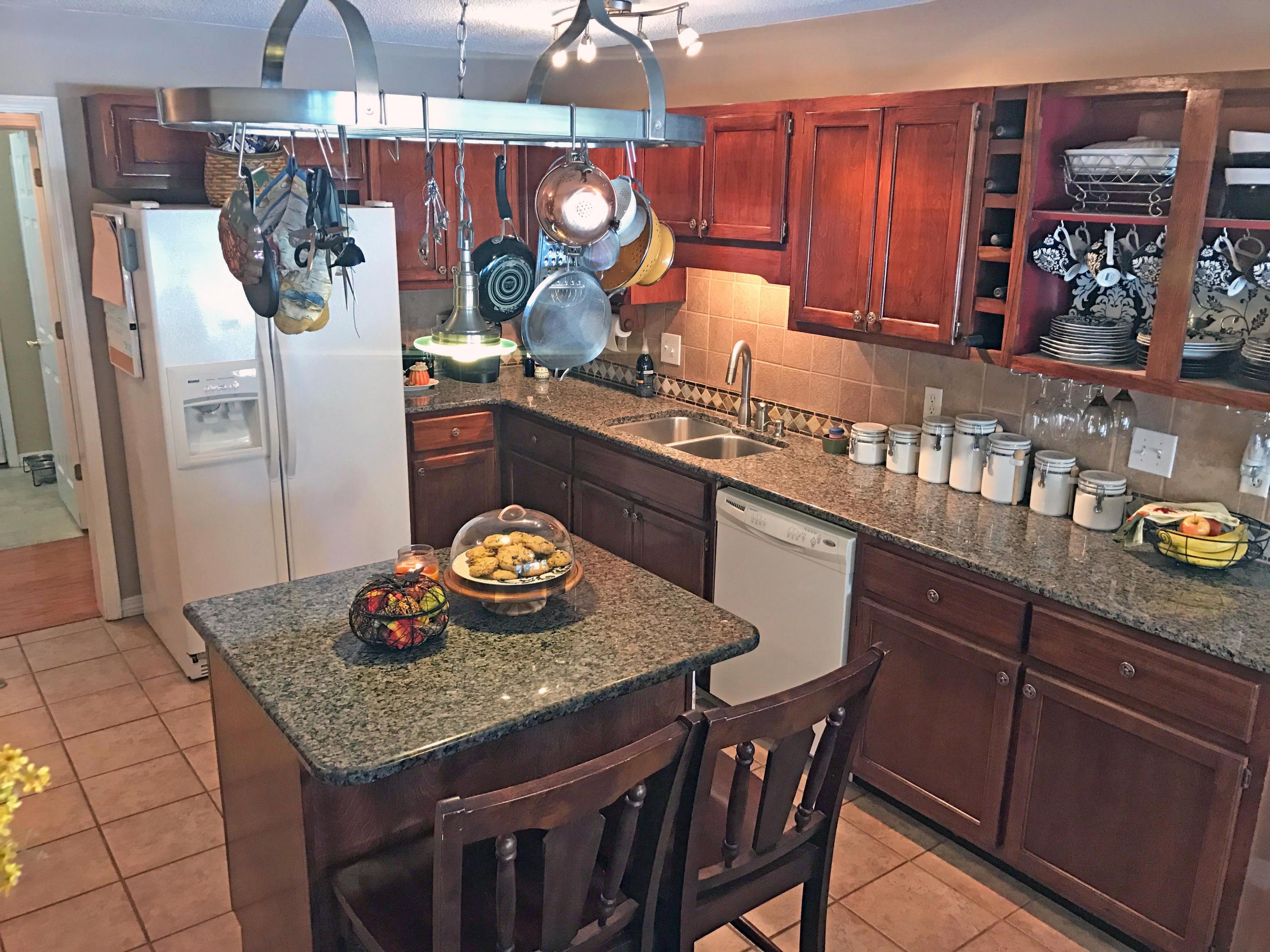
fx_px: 1027
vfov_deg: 49.7
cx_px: 635
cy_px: 476
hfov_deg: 63.4
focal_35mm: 28
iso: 64
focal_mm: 3.99
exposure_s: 1/15
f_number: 1.8
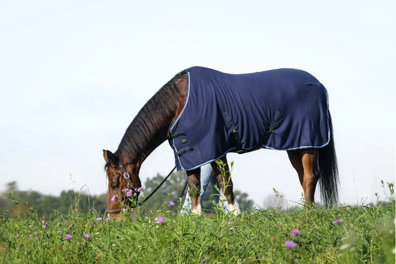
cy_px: 132
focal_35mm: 183
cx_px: 198
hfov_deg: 11.2
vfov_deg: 7.5
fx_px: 2012
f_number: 5.6
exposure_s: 1/2000
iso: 800
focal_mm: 121.9
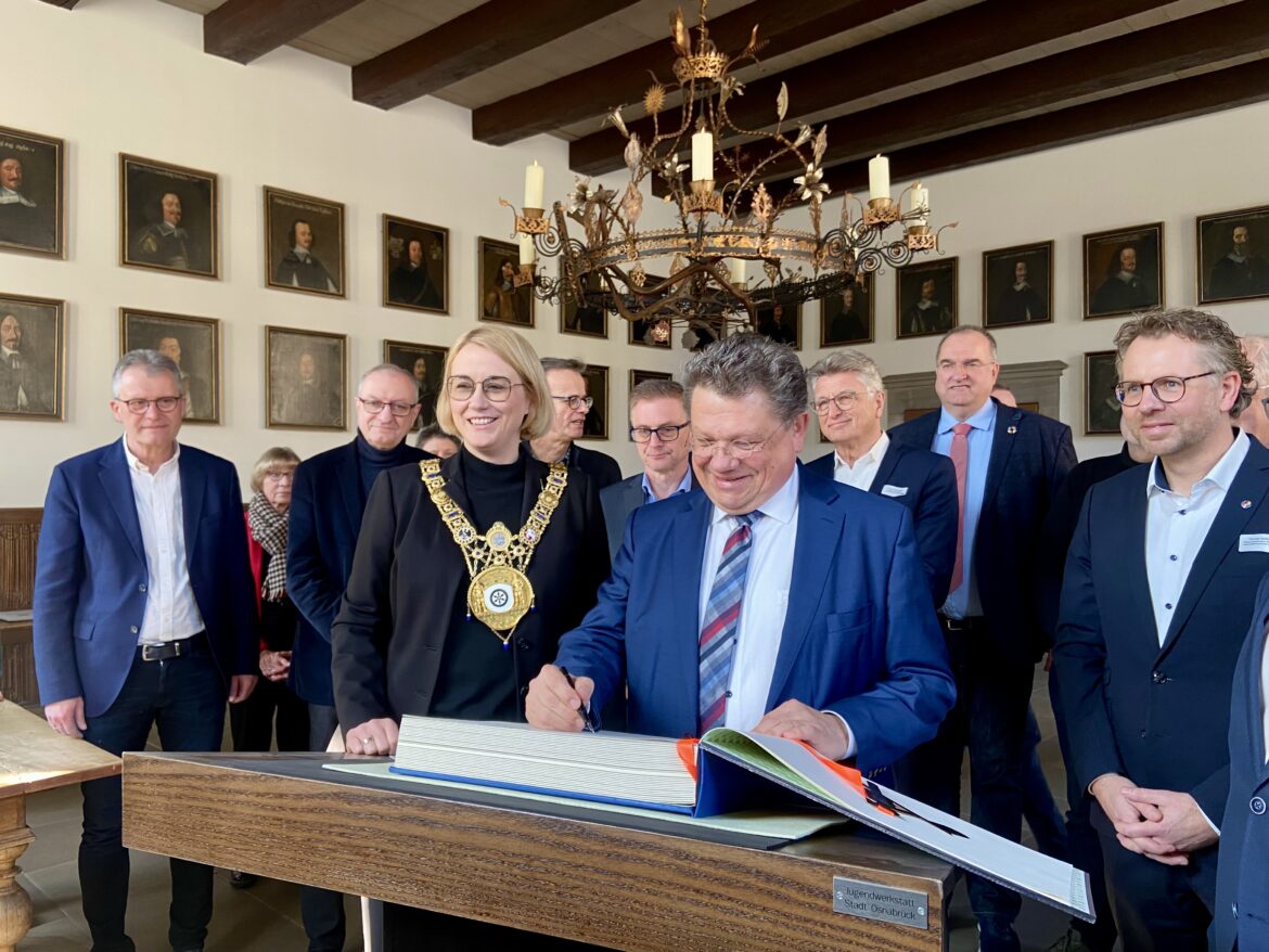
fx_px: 953
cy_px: 476
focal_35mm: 26
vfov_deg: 53.1
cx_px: 634
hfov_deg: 67.3
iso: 125
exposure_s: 1/80
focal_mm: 4.25
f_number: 1.8
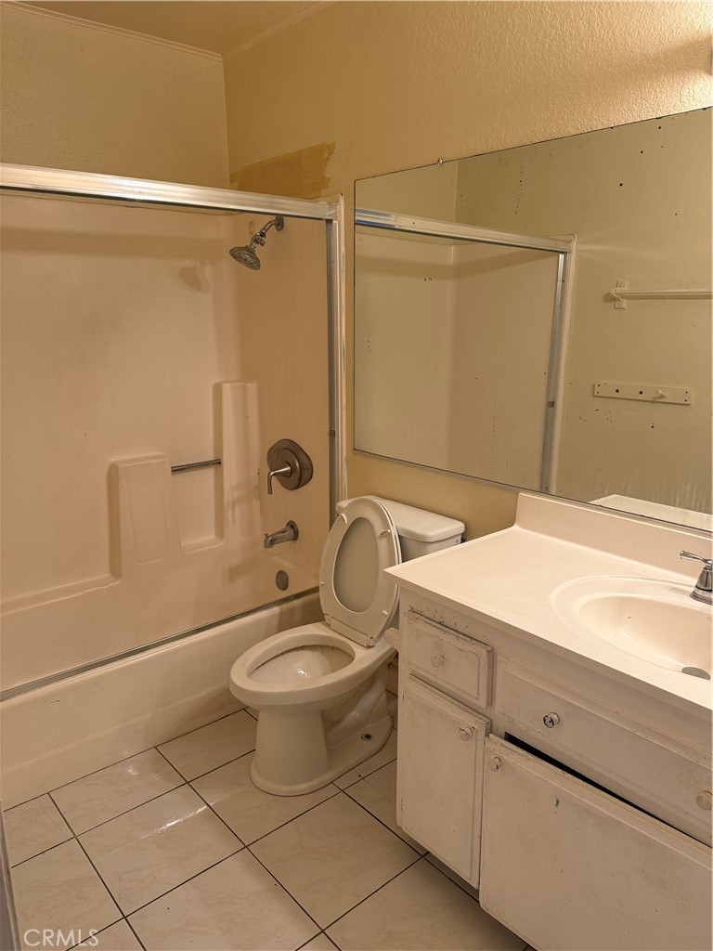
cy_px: 476
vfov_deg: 71.6
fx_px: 659
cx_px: 356
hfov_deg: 56.8
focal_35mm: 24
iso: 200
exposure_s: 1/120
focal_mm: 6.76
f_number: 1.78
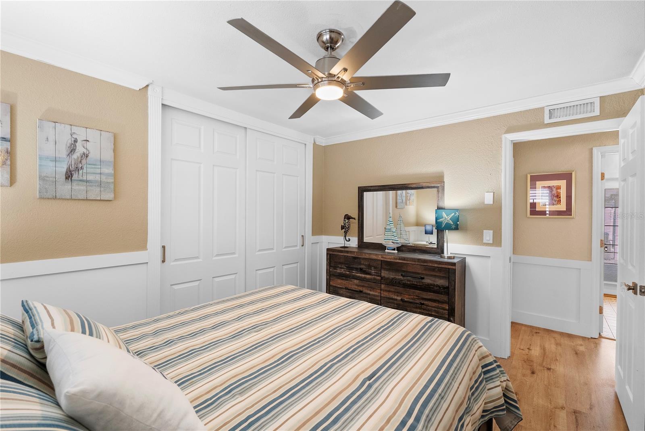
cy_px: 216
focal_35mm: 16
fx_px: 287
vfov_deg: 73.8
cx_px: 322
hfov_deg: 96.7
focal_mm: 16
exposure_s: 1/20
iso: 640
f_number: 8
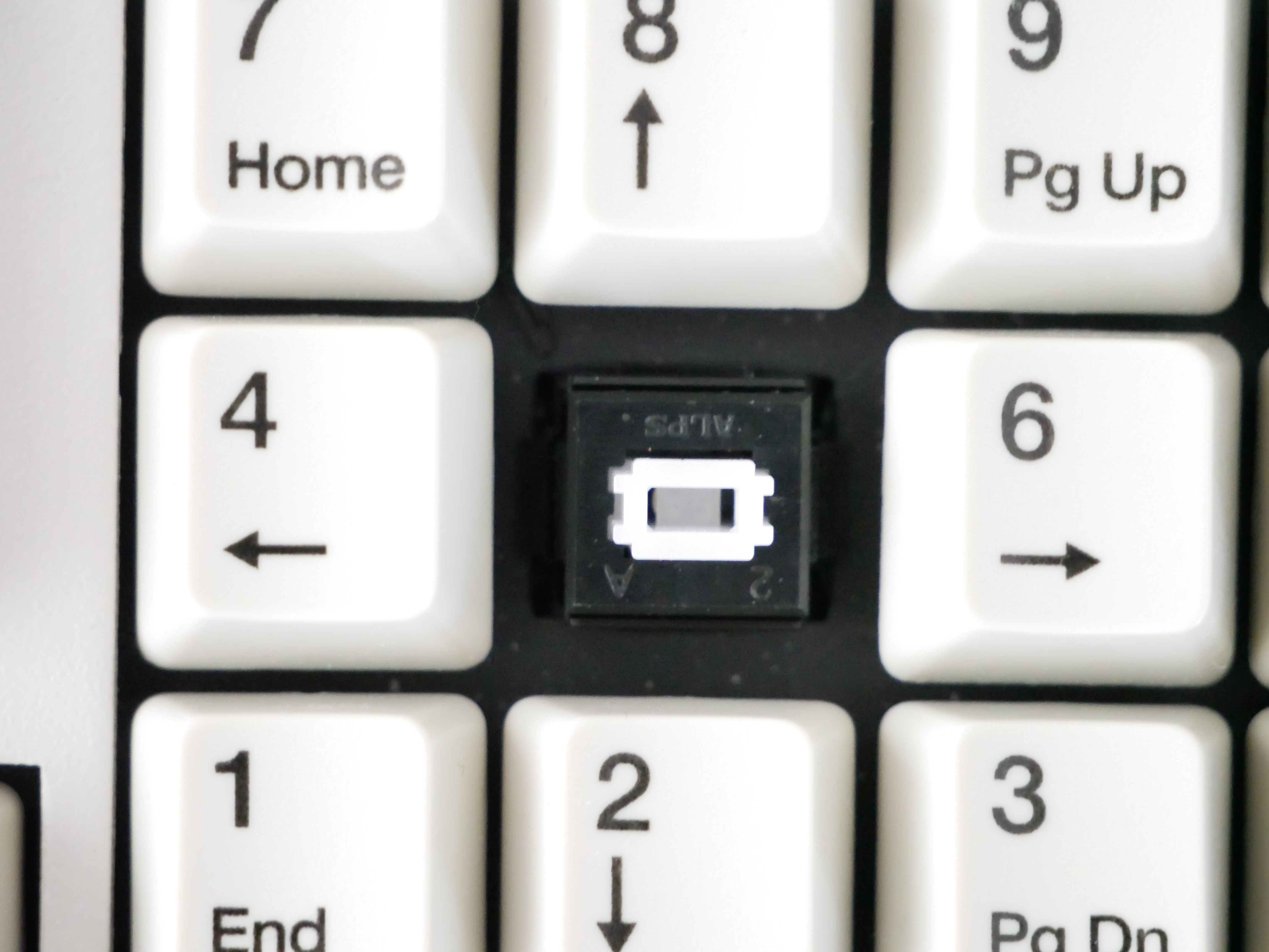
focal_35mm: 120
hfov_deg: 16.4
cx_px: 634
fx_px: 4401
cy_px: 476
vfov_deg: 12.4
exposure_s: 1/60
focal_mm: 60
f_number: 6.3
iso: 6400
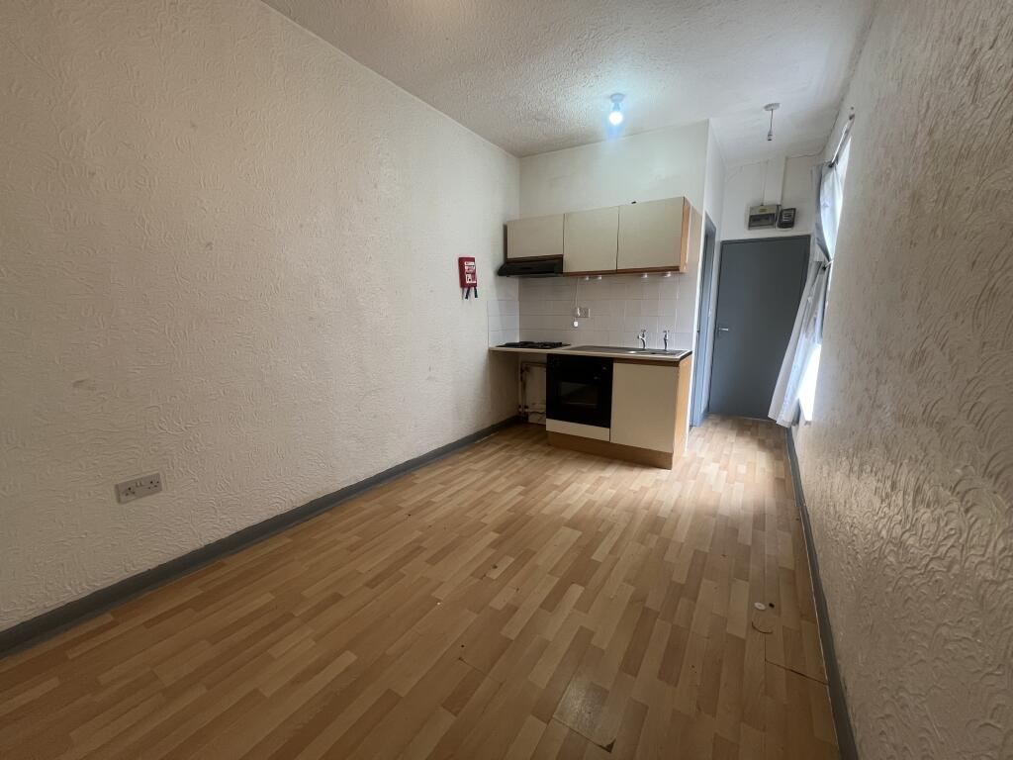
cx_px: 506
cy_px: 380
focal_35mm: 13
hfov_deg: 106.2
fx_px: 380
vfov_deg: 89.9
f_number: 1.8
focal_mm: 1.57
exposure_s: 1/99
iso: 200
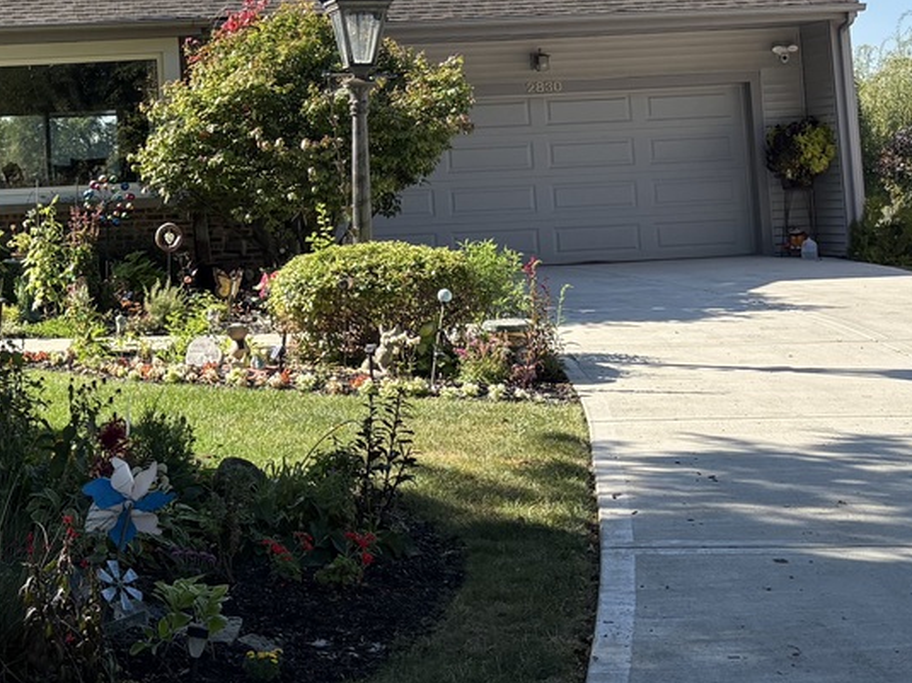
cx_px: 9
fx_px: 1844
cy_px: 90
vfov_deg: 20.6
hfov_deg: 26.4
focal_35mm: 70
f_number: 1.6
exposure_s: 1/1751
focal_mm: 5.96
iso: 50
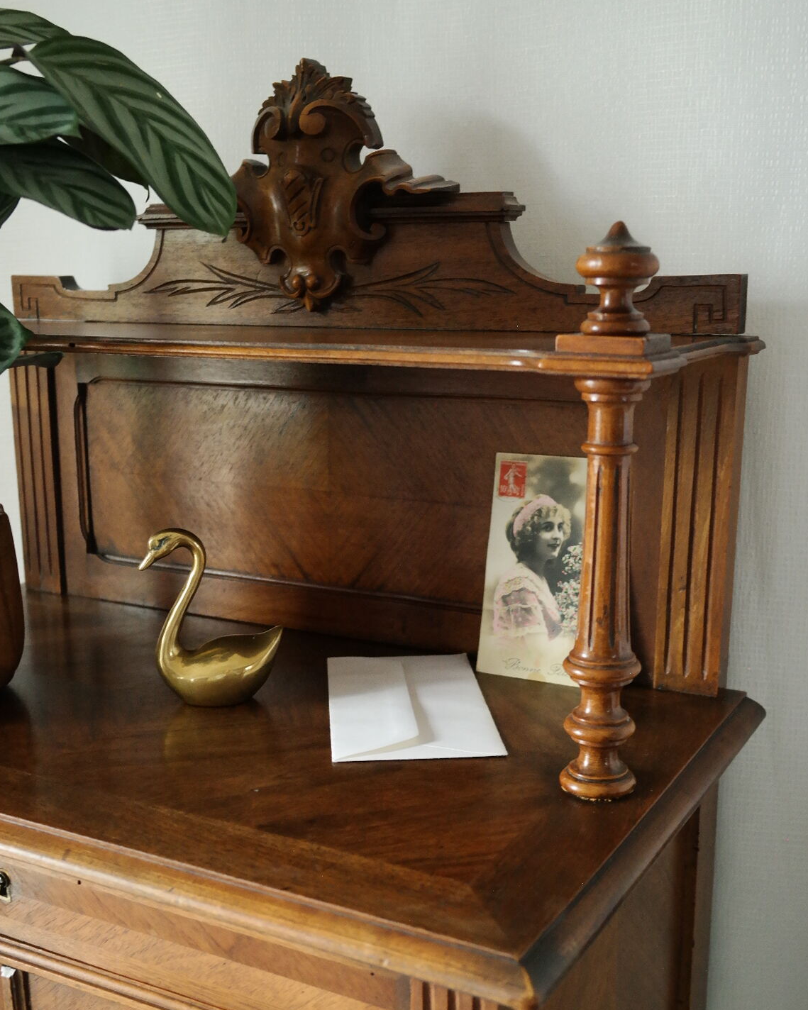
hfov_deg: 36.5
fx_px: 1226
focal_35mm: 41
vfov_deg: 44.7
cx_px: 403
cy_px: 576
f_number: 6.3
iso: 1600
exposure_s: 1/30
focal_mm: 24
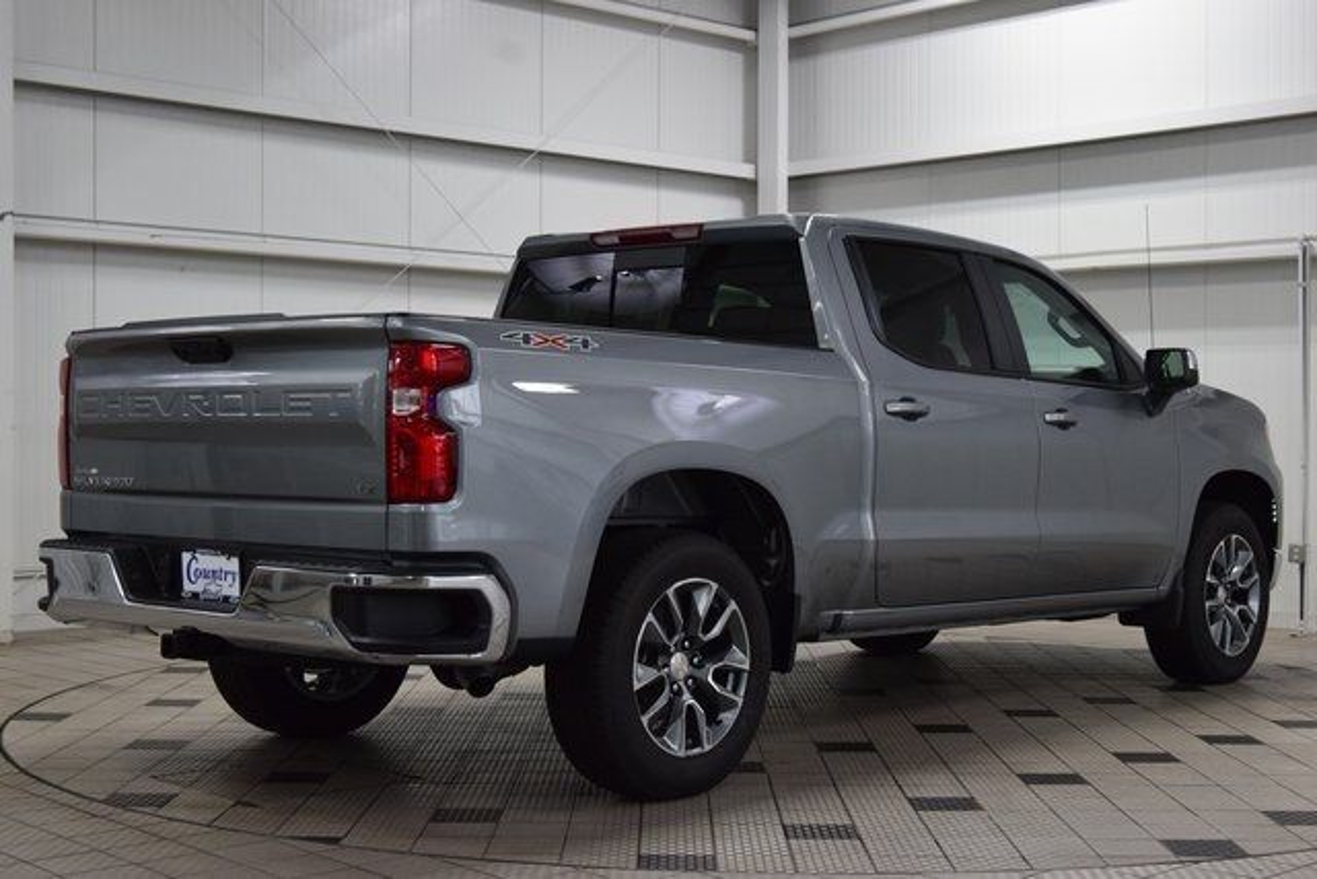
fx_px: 1921
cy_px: 440
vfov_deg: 25.8
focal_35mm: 52
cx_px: 658
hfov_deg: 37.8
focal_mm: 35
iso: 1400
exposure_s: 1/60
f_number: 8
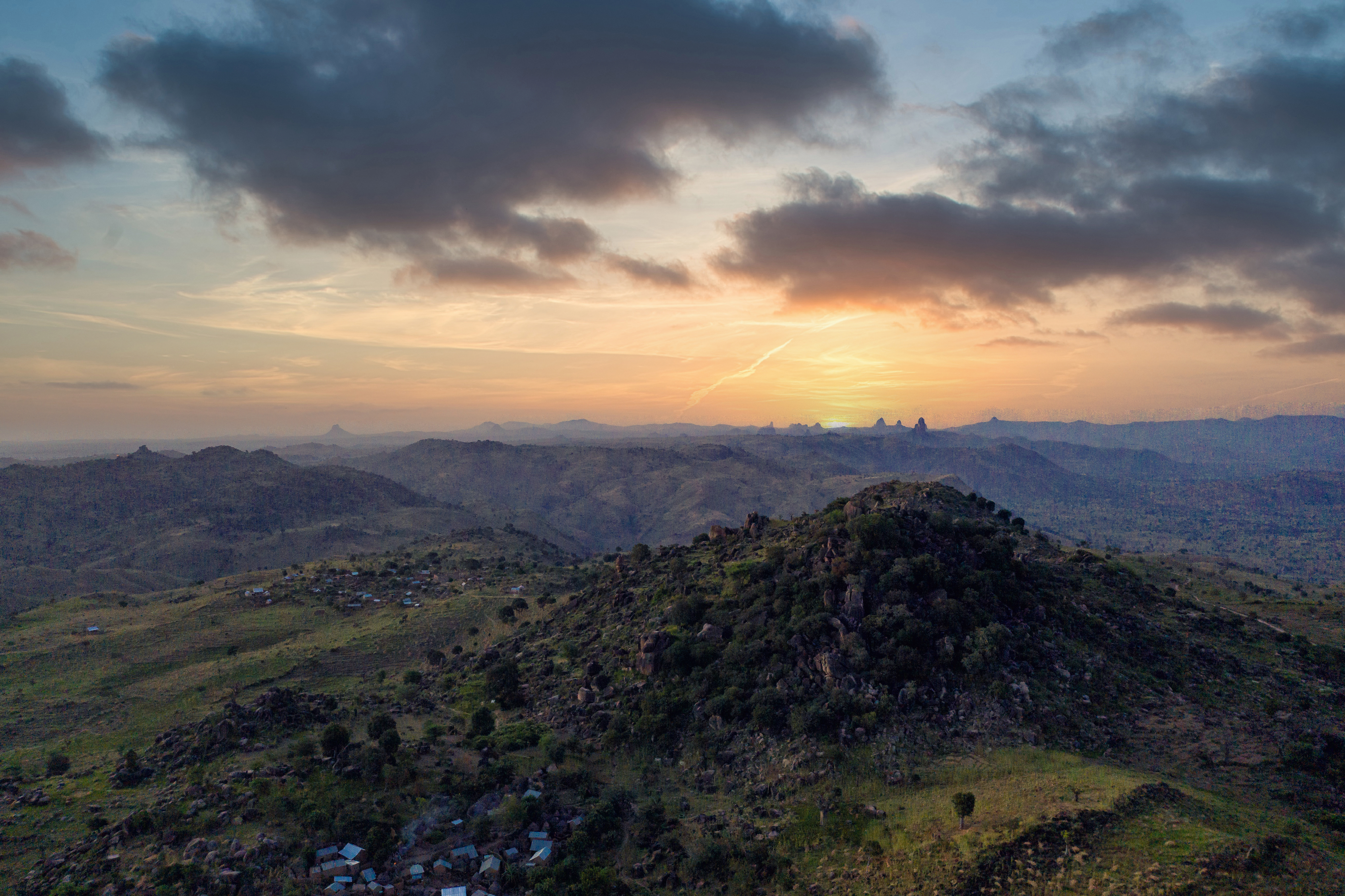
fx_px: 1046
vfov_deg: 46.4
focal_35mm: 28
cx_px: 672
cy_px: 448
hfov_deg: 65.5
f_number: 5
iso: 400
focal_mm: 10.26
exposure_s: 1/100
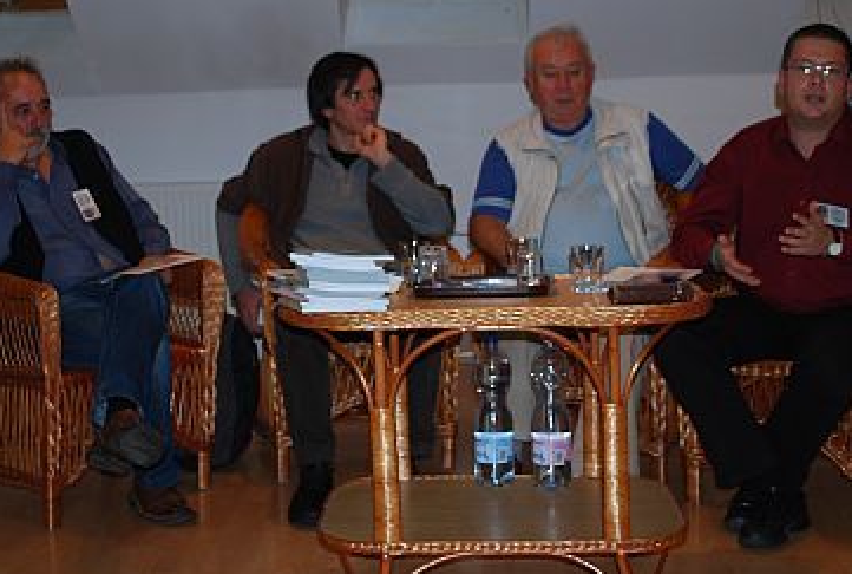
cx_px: 389
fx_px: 1282
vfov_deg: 25.1
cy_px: 203
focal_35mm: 54
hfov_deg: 36.7
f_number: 4.5
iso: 200
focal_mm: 26
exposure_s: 1/60
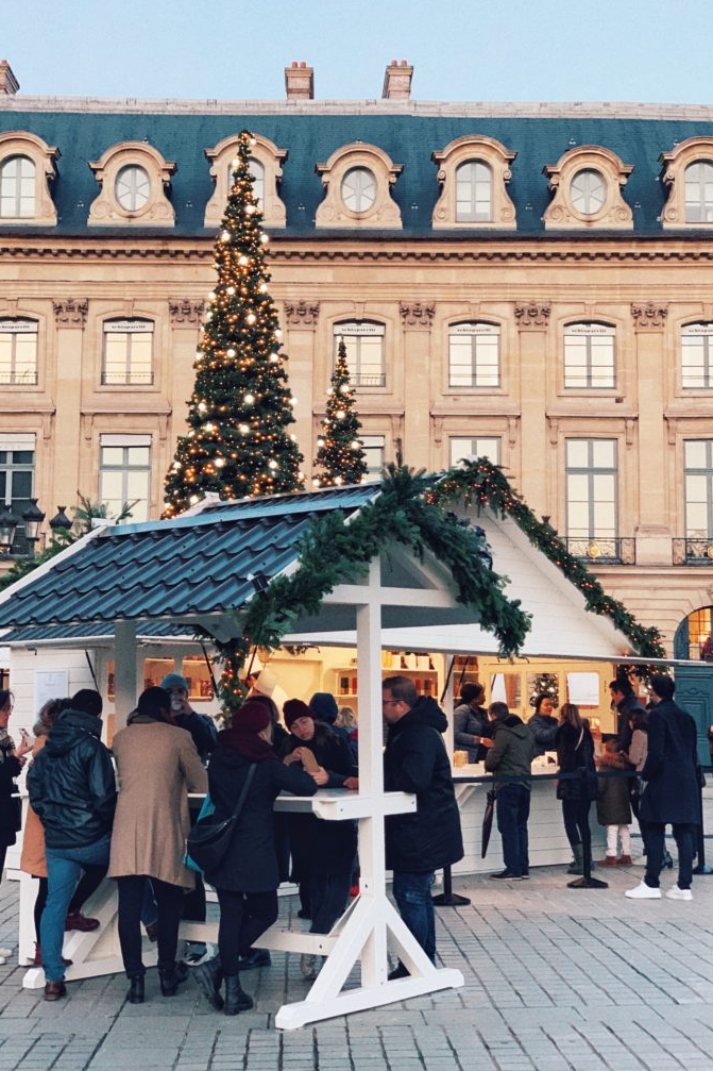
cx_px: 318
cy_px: 534
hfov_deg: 24.6
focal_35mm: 55
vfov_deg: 36.3
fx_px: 1634
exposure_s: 1/113
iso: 125
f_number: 2.4
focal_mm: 6
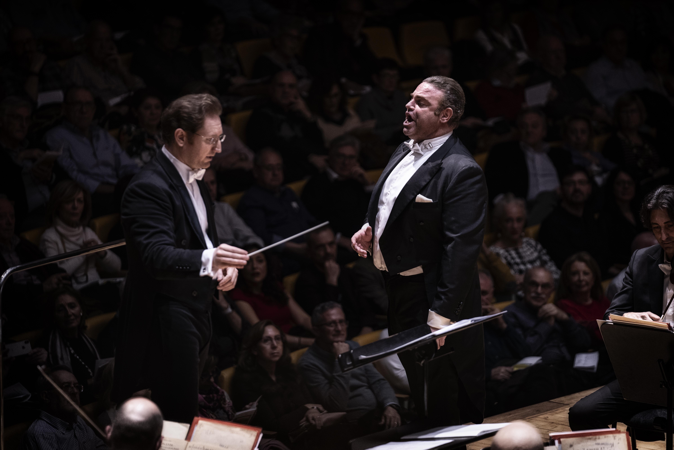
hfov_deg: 12.3
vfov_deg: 8.2
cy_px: 225
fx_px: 3126
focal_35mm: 167
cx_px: 337
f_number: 2.8
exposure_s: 1/200
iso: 1600
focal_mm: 167
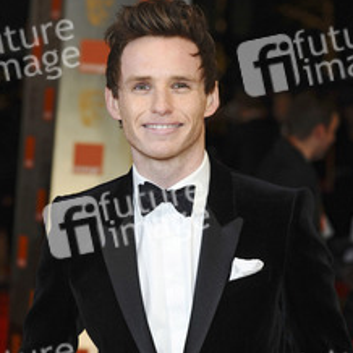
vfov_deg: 8.7
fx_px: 2319
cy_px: 301
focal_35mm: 201
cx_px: 174
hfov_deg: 8.7
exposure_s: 1/200
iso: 320
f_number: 4.5
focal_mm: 86
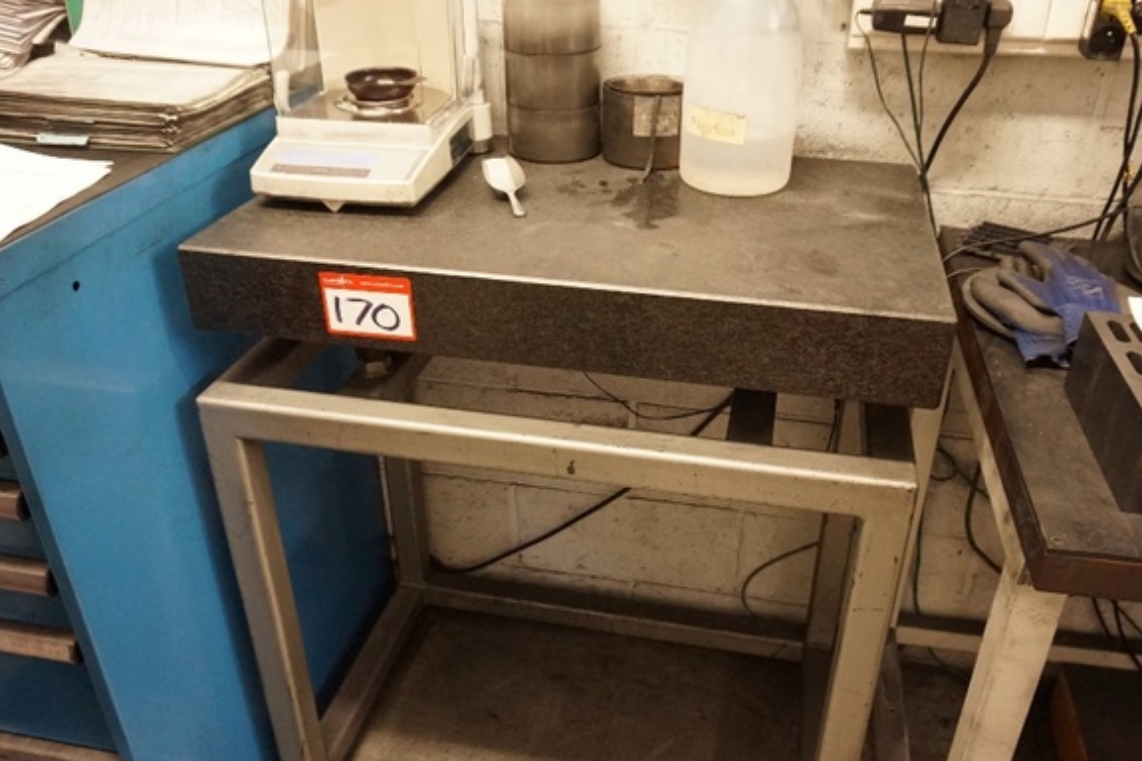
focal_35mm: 30
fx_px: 952
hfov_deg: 61.8
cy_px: 384
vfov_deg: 43.6
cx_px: 617
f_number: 3.5
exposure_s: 1/80
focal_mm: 16
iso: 3200
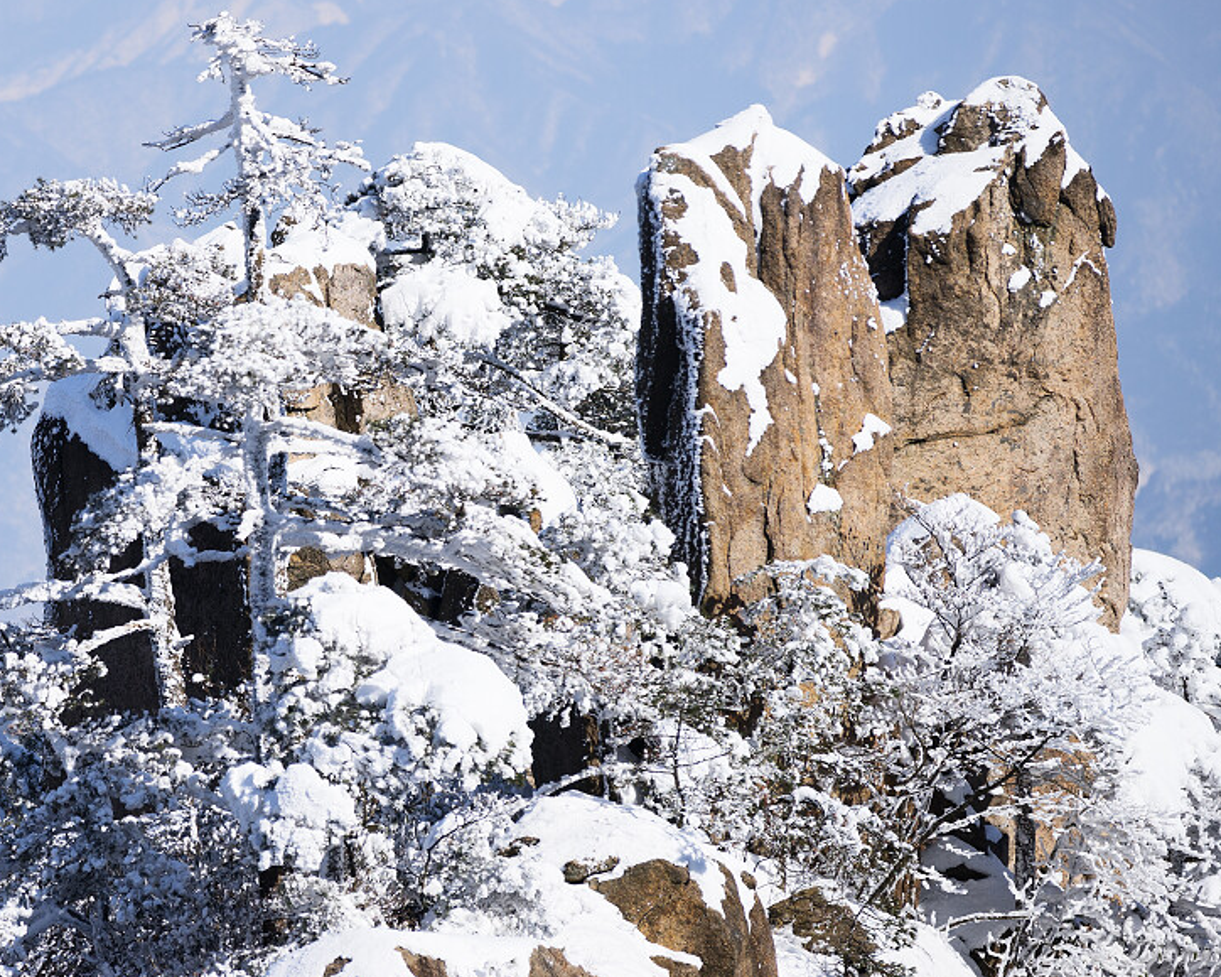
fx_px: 11996
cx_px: 179
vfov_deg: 4.7
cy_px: 305
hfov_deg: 5.8
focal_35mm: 332
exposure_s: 1/1600
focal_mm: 200
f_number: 4
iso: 100
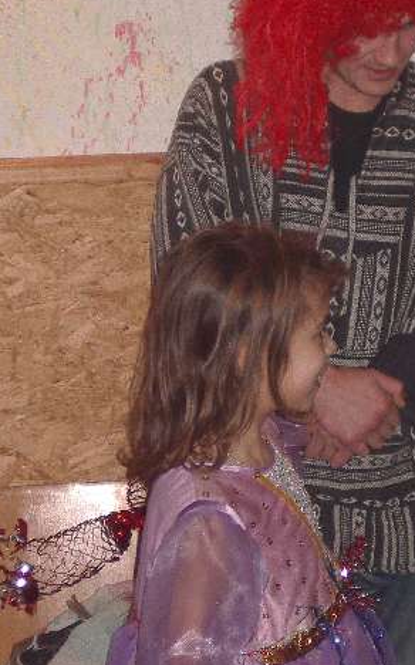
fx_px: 2808
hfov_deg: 8.4
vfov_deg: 13.5
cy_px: 371
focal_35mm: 155
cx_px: 263
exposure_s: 1/125
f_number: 5
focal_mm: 17.4
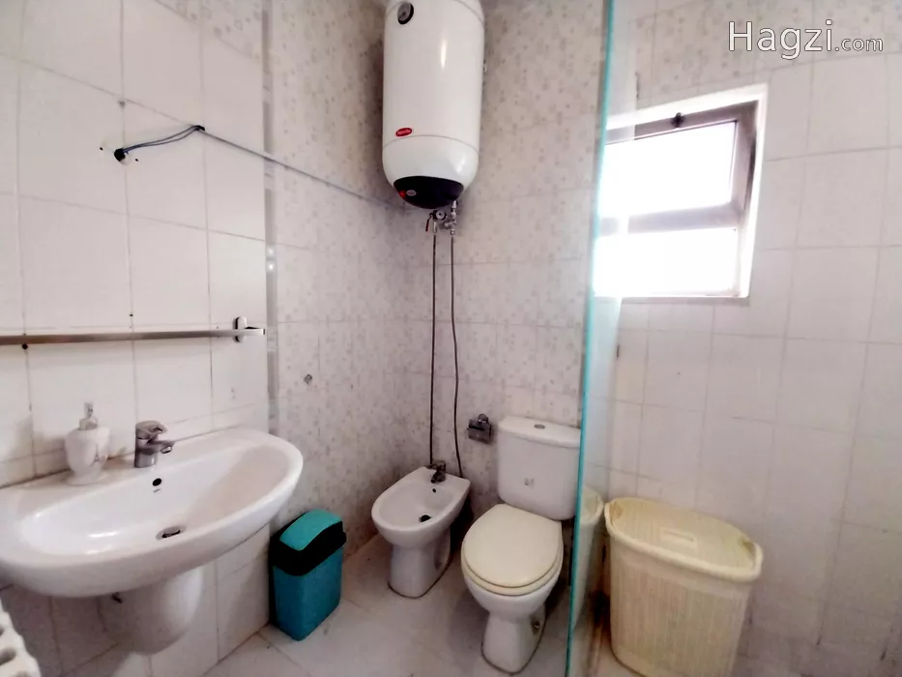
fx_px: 339
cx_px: 451
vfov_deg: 89.9
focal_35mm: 13
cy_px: 338
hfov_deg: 106.2
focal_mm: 1.3
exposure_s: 1/14
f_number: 2.2
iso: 320
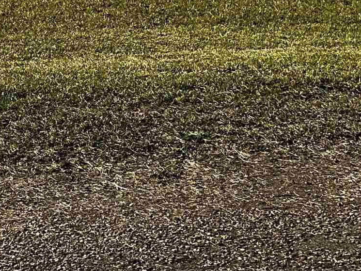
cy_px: -178
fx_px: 1033
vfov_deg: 13.7
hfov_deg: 19.4
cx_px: 25
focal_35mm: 99
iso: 80
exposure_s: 1/4348
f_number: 1.78
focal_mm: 6.86
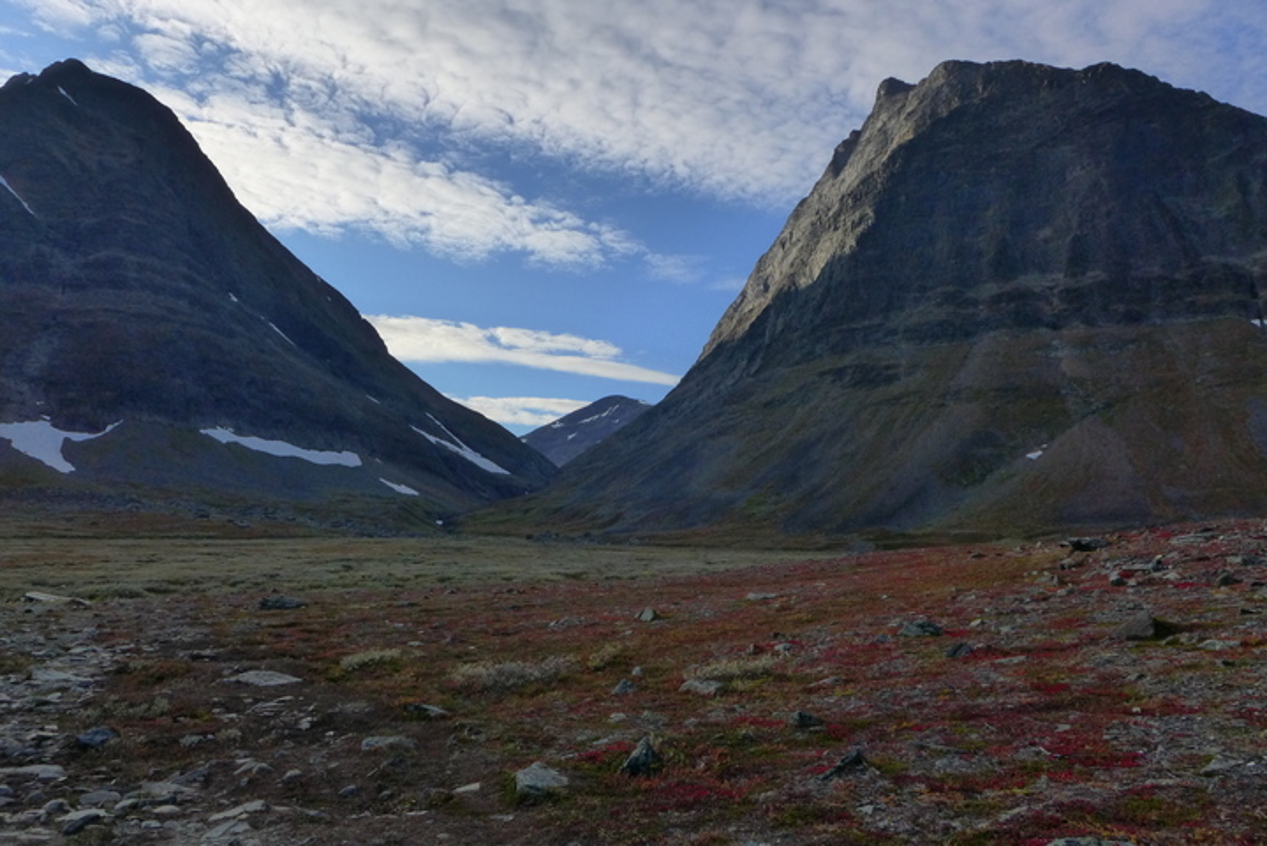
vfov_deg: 53.2
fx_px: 845
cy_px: 423
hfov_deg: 73.7
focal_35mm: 24
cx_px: 634
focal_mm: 4.7
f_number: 4
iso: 400
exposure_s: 1/1600
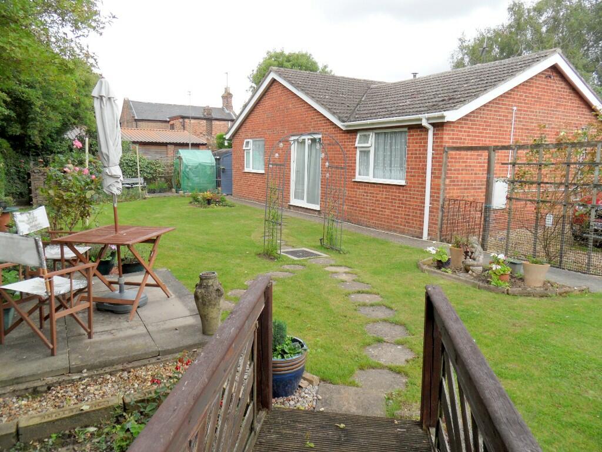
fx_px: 417
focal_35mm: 24
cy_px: 226
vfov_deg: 56.8
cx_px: 301
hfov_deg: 71.6
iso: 80
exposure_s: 1/250
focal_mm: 3.9
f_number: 3.2
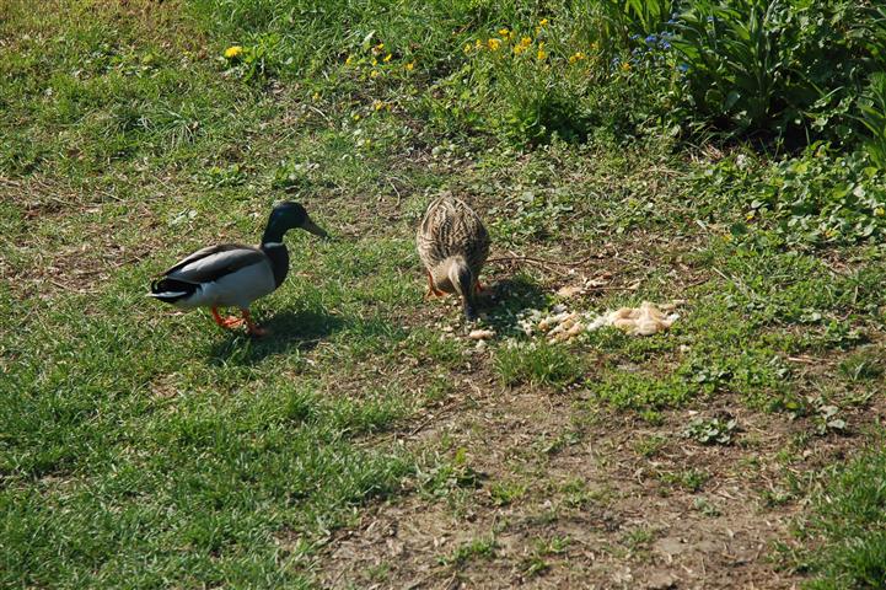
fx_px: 2583
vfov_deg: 13.0
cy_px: 295
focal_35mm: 105
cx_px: 443
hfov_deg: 19.5
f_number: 6.3
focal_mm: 70
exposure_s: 1/500
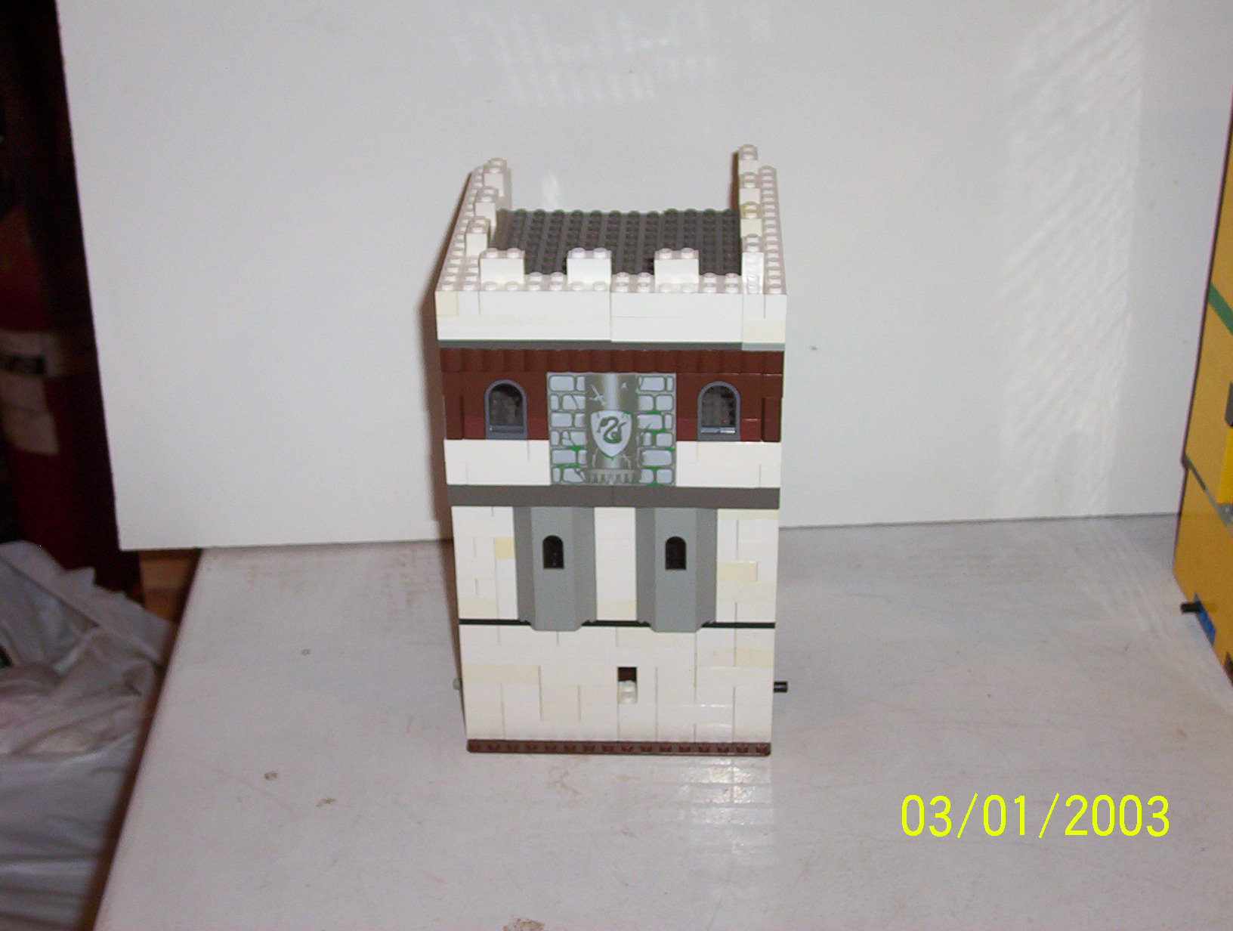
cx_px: 616
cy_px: 466
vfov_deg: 22.3
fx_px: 2356
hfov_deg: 29.3
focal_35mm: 66
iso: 140
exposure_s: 1/80.5
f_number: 3.26
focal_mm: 8.74
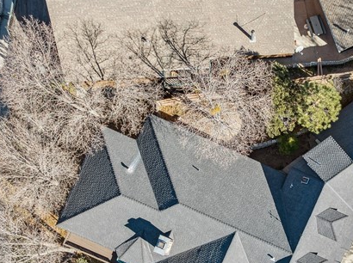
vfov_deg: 23.6
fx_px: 611
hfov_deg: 31.8
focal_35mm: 60
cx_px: 251
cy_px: 245
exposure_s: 1/30
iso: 100
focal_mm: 12.3
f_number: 2.8
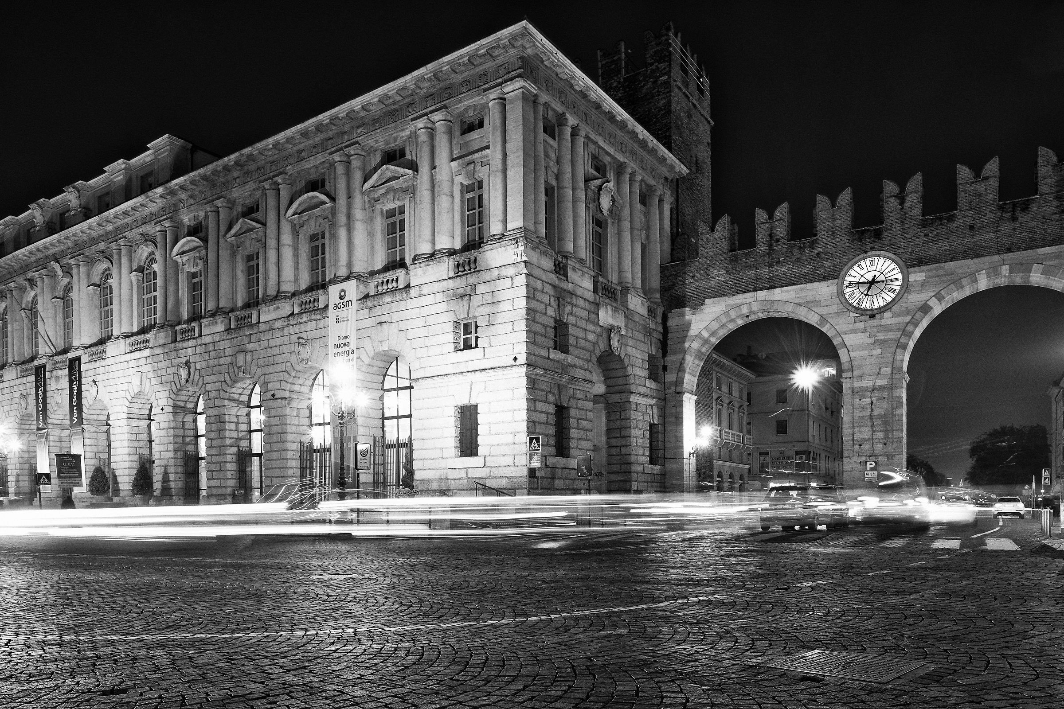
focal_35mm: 21
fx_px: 621
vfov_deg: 59.5
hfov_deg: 81.2
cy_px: 354
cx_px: 532
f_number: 11
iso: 200
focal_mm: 14
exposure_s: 8
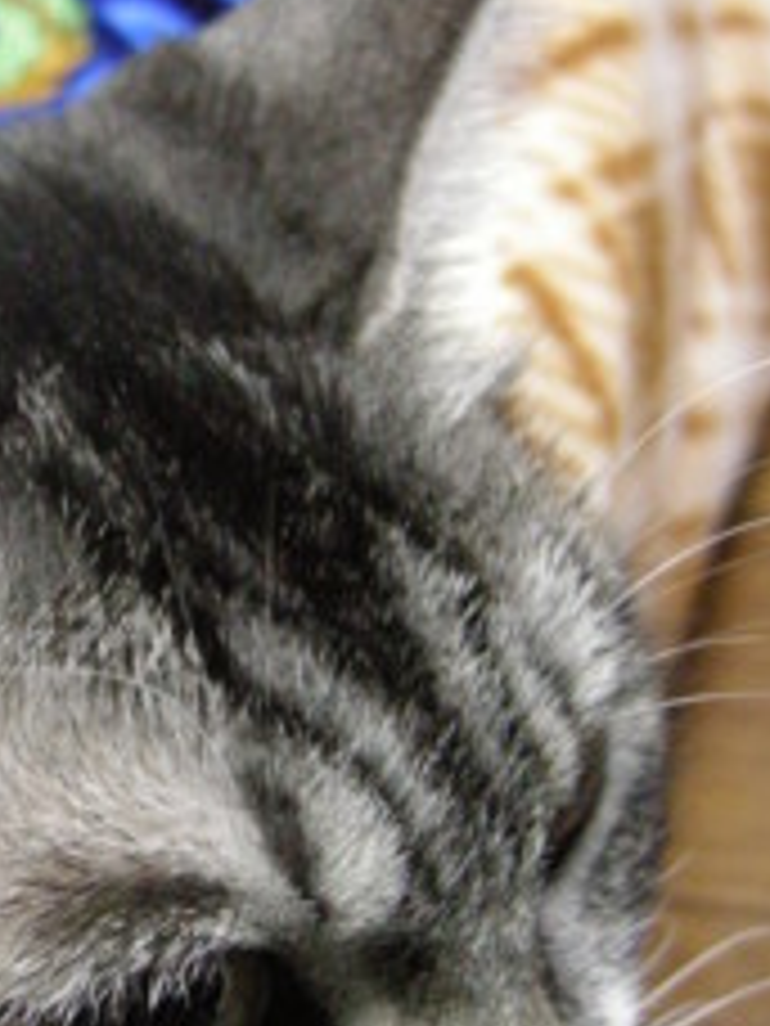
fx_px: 2106
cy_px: 490
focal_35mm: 71
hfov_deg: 20.4
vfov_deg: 27.4
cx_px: 104
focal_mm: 7.5
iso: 745
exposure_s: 1/8
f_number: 2.7
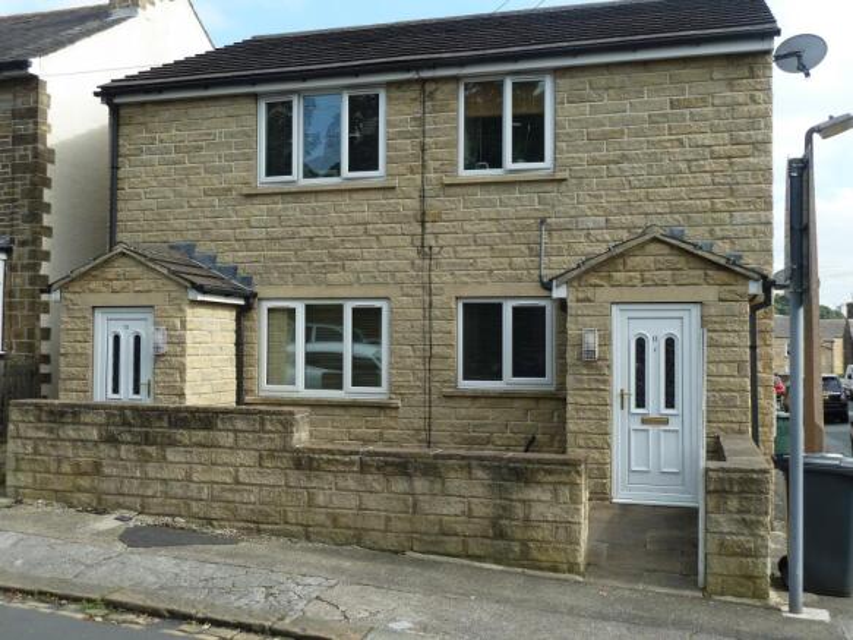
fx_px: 912
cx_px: 426
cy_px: 320
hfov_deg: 50.1
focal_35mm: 37
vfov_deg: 38.7
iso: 80
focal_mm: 6.1
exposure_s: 1/250
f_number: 4
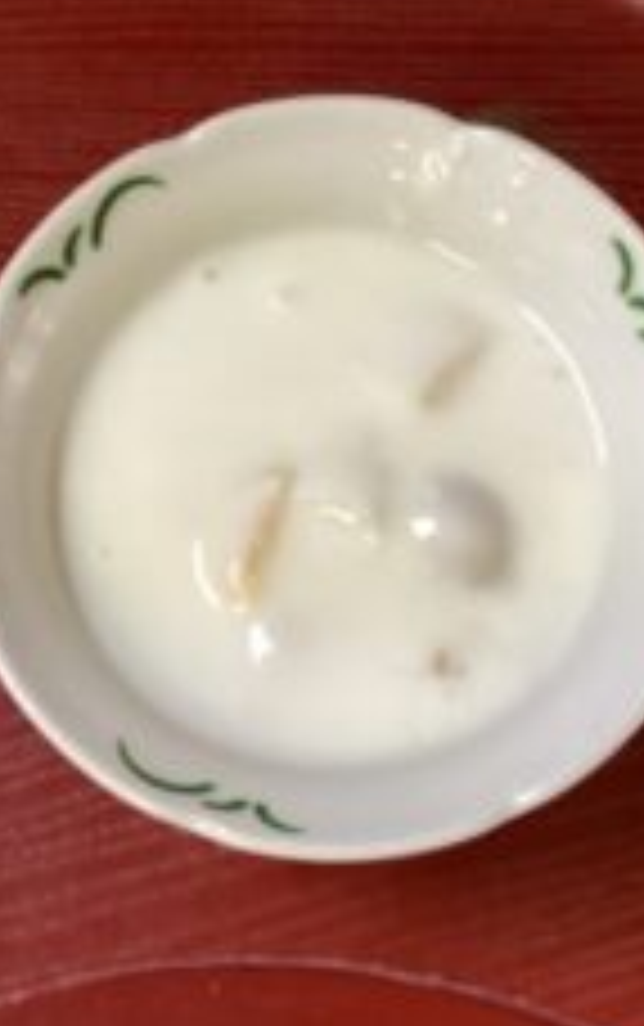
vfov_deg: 37.5
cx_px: 313
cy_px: 488
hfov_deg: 24.0
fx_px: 1513
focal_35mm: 54
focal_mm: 3.3
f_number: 2.4
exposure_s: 1/50
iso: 125
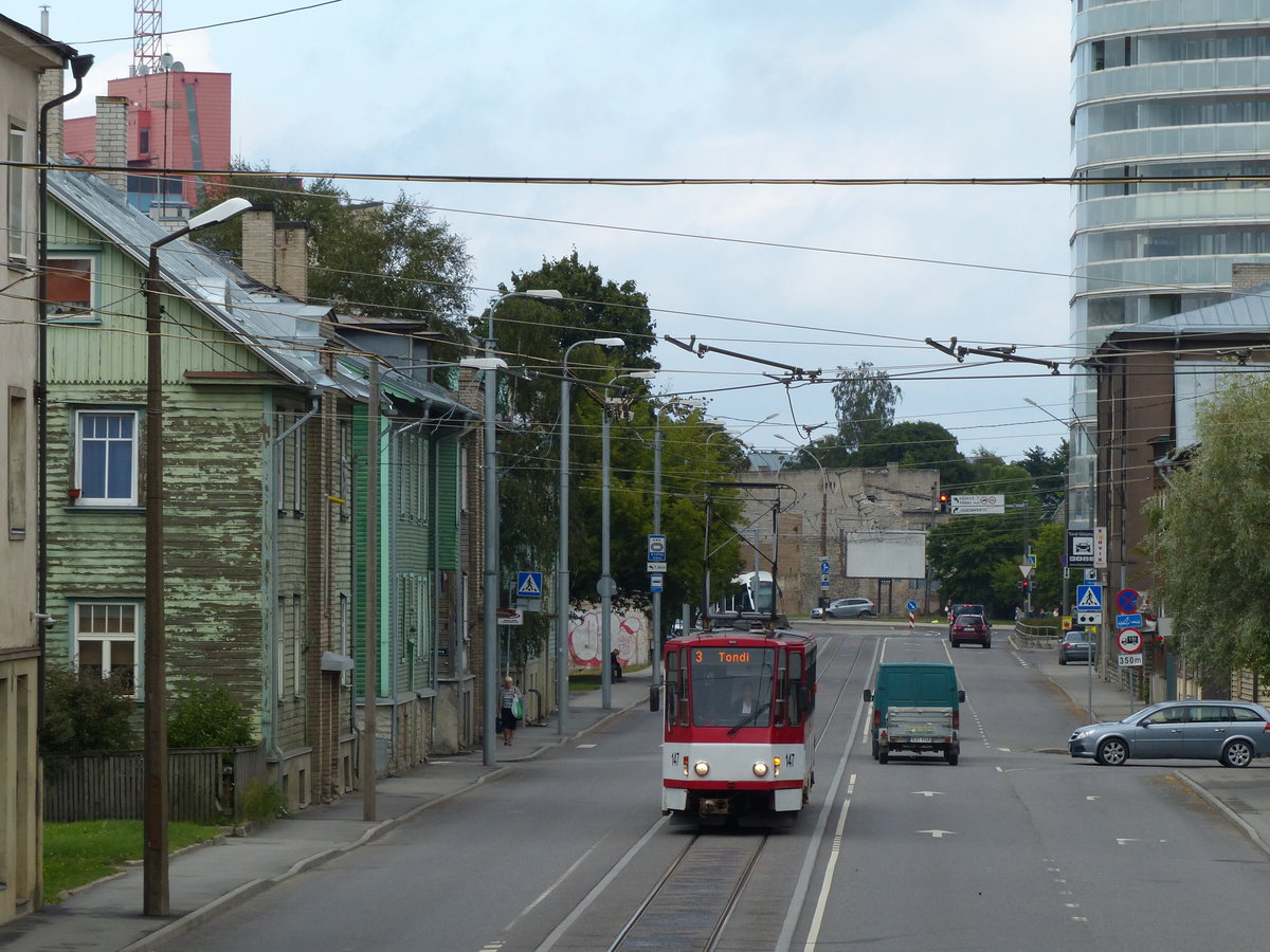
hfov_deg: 9.6
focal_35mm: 207
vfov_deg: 7.2
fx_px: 7594
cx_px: 635
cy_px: 476
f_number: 4
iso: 200
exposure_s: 1/1300
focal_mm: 37.3
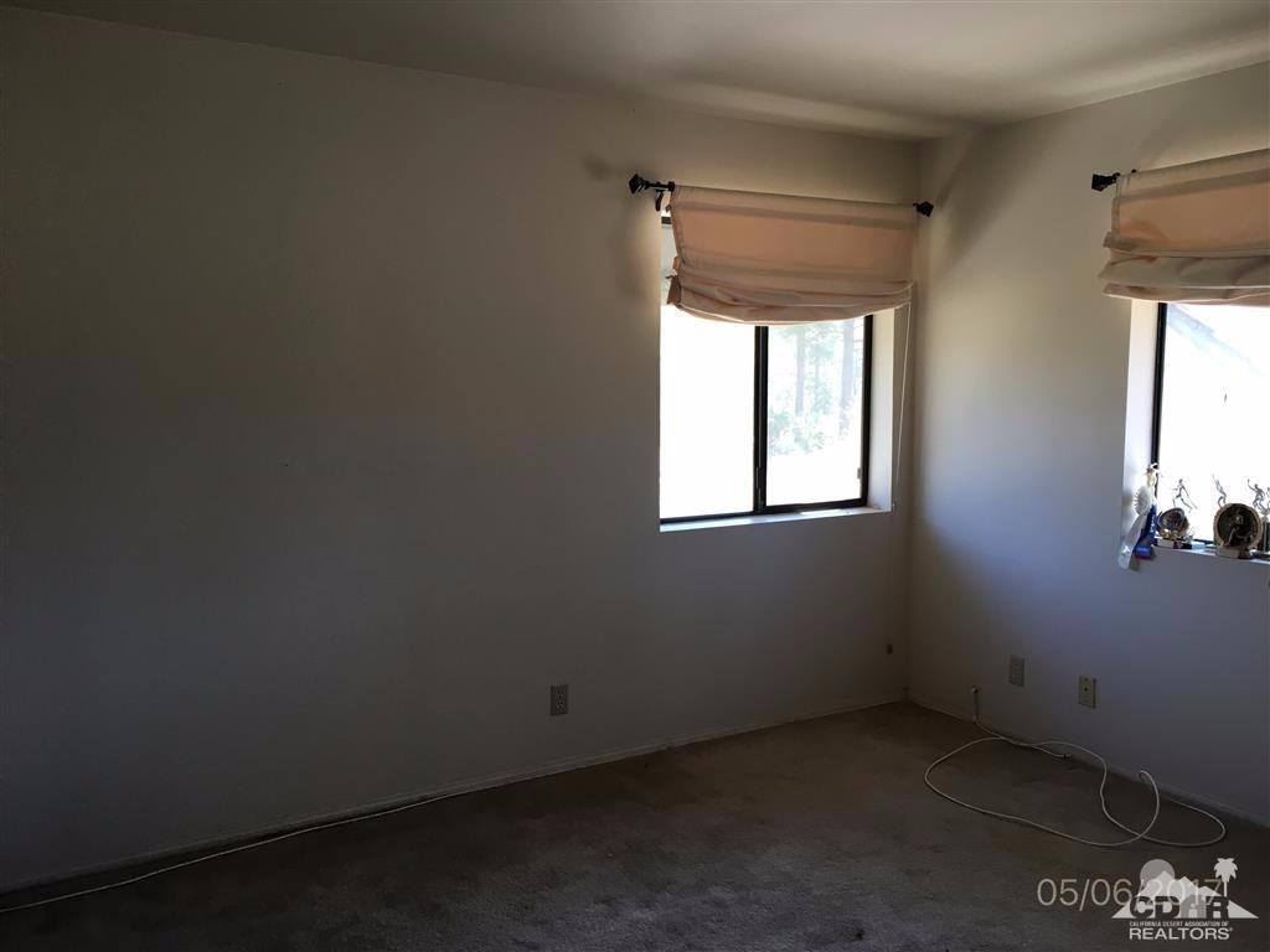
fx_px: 1064
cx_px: 635
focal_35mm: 29
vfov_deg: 48.2
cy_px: 476
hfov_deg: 61.7
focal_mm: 4.15
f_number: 2.2
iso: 25
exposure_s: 1/40
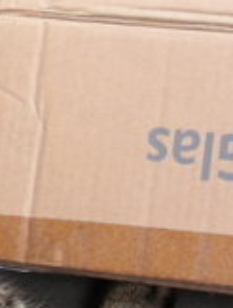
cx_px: -275
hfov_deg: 7.6
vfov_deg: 10.6
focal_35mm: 186
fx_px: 1663
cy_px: 117
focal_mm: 6.3
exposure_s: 1/51.8
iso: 50
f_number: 3.5
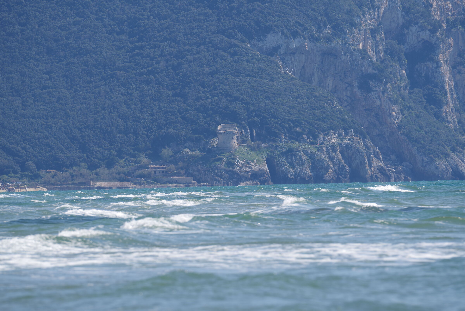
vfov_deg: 3.1
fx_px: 5814
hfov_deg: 4.6
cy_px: 156
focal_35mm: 450
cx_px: 232
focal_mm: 450
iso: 100
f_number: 9
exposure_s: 1/200
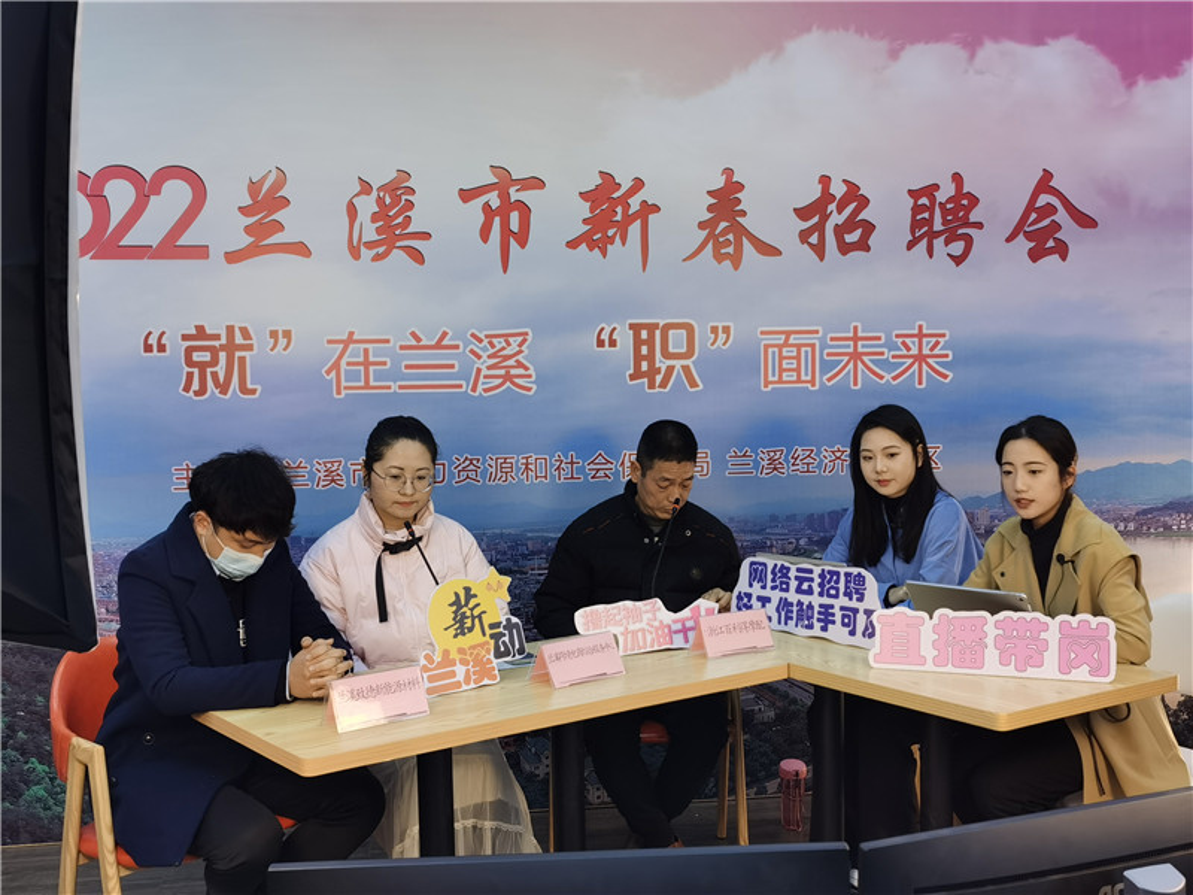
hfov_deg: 44.8
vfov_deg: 34.3
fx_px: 1447
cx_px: 596
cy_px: 448
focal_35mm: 42
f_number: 1.6
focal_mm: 5.56
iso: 160
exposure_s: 1/100
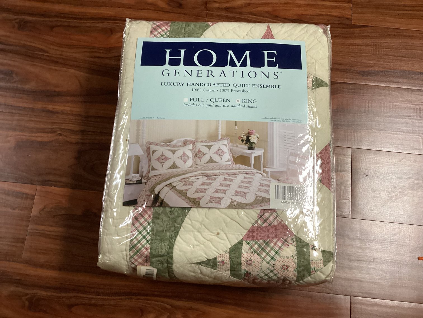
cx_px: 212
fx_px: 379
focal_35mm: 31
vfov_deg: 45.4
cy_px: 159
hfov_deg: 58.3
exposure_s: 1/60
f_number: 2.4
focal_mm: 3.3
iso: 400
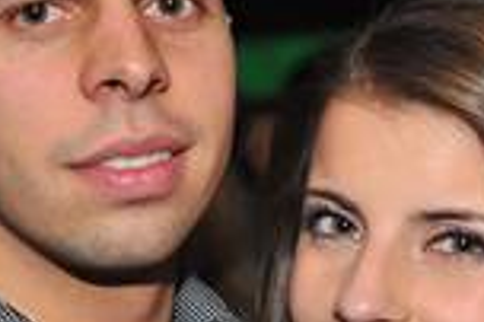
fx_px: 2820
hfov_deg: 9.8
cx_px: 232
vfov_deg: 6.5
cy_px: 249
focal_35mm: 210
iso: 800
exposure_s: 1/100
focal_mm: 58
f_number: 4.5
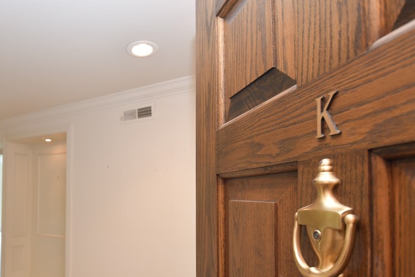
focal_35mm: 23
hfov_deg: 72.8
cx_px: 125
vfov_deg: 54.1
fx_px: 265
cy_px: 184
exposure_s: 1/30
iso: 400
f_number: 4
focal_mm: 10
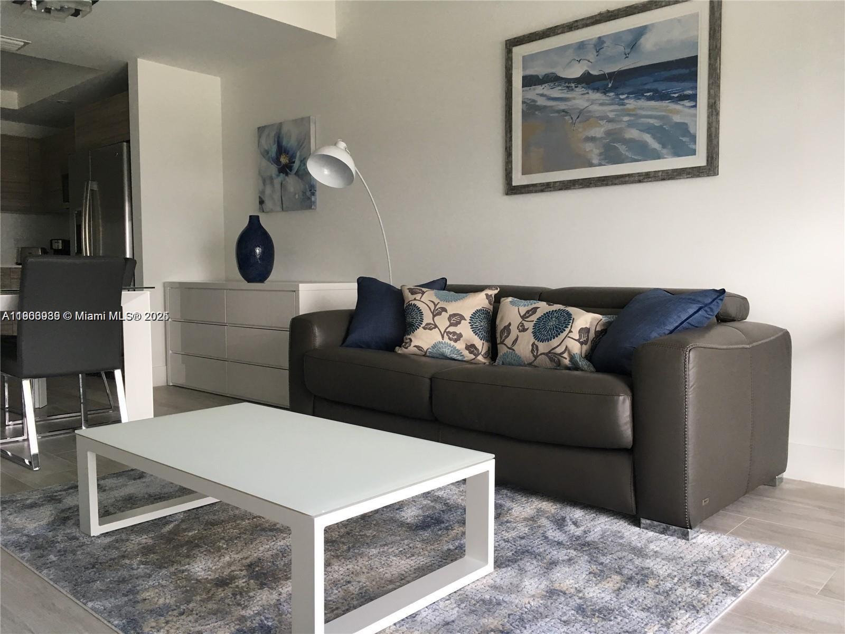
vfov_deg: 48.2
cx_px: 422
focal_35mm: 29
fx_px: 708
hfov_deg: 61.7
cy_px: 317
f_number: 2.2
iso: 40
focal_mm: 4.15
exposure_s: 1/30
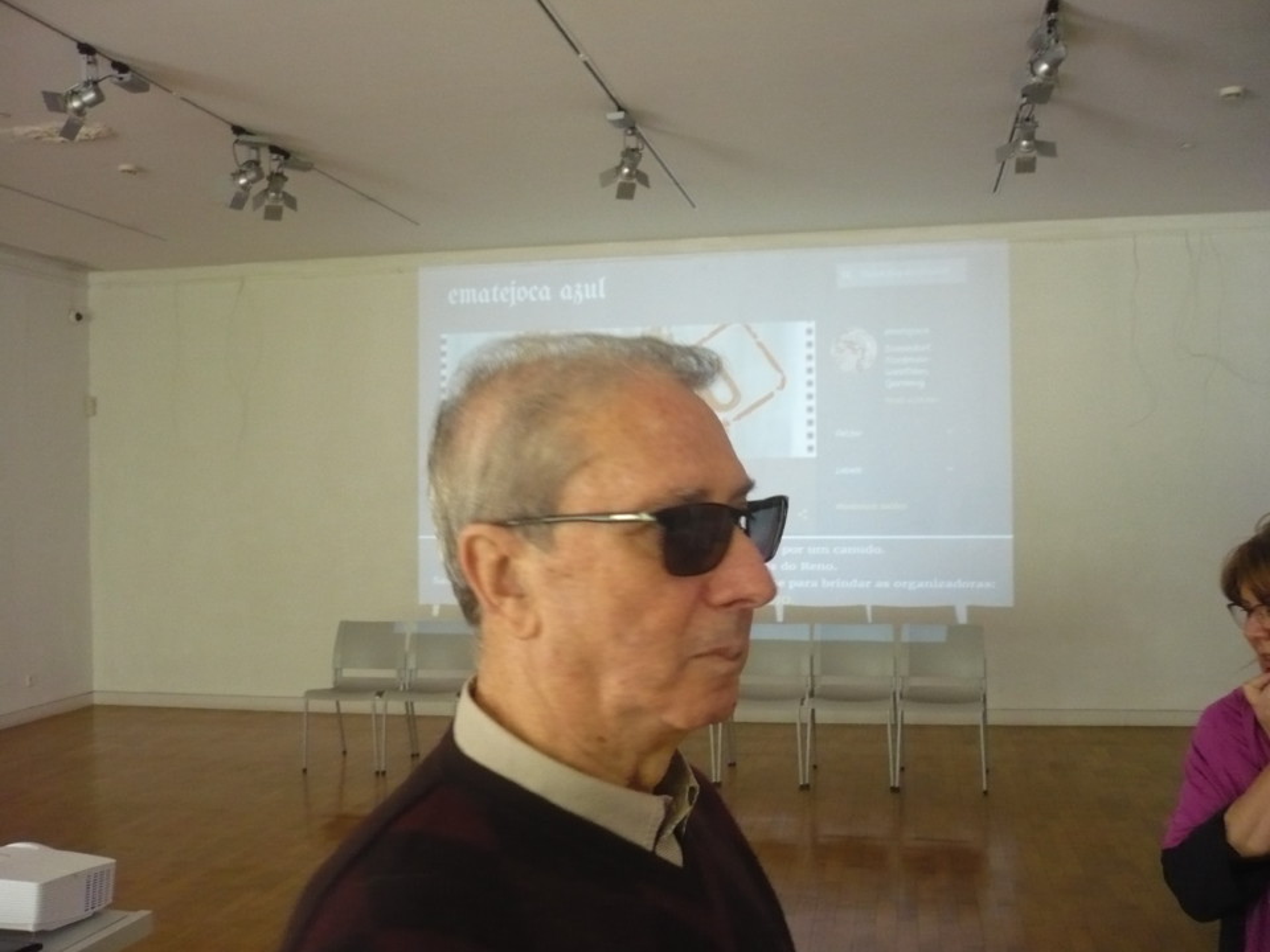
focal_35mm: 35
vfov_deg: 40.7
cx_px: 635
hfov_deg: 52.6
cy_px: 476
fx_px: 1284
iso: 400
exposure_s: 1/40
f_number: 2.8
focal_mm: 5.8
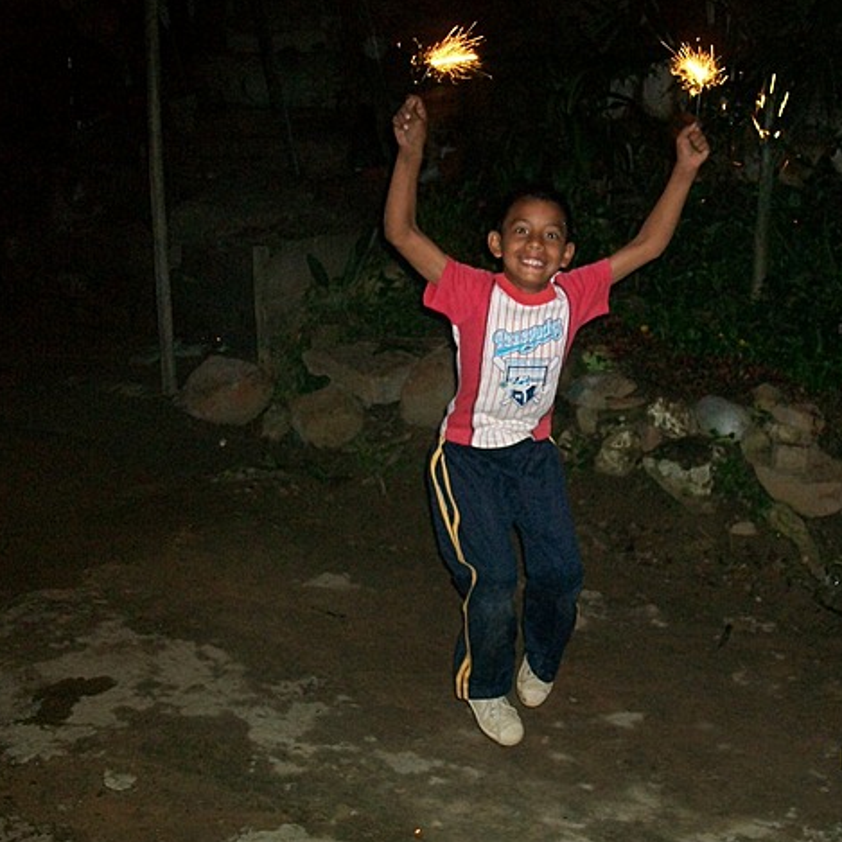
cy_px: 420
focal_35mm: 41
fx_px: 1128
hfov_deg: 40.4
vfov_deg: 40.9
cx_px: 558
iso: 160
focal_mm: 5.7
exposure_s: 1/60
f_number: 2.8
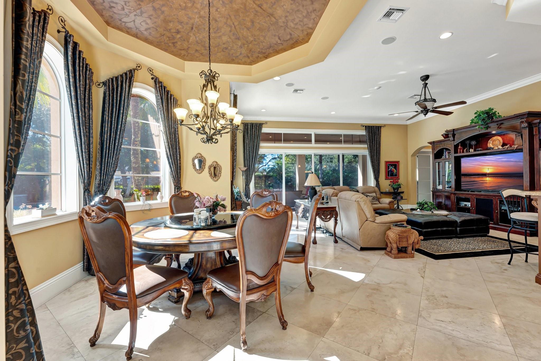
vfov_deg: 76.2
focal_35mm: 15
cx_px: 270
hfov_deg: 99.3
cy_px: 180
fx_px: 230
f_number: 9
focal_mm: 15.3
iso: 400
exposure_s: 1/6
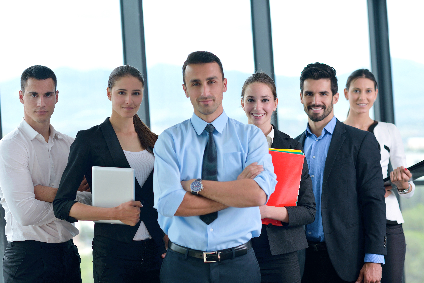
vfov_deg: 16.1
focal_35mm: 85
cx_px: 212
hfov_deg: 23.9
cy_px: 142
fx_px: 1001
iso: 100
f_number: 3.2
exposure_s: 1/160
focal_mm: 85
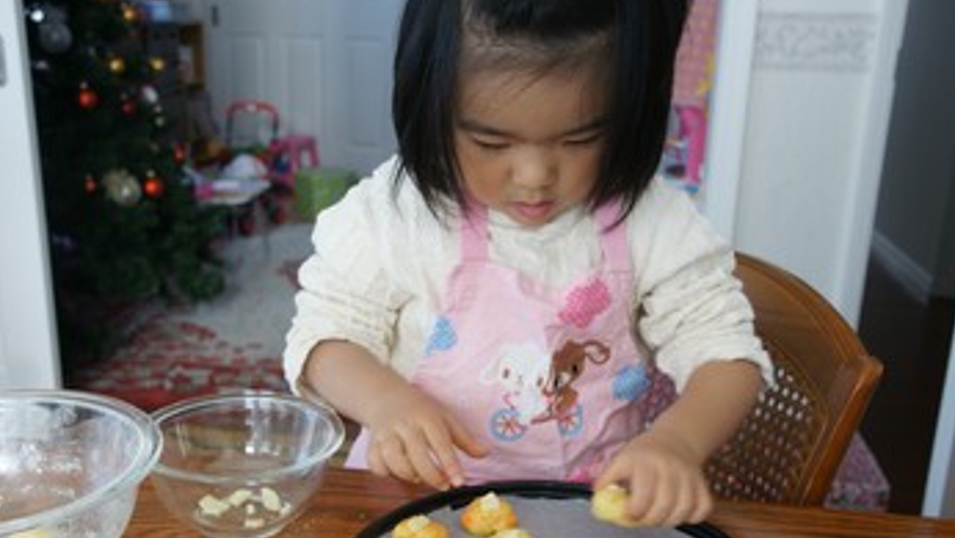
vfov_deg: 29.7
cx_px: 455
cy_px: 327
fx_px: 1013
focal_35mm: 40
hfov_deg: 50.4
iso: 200
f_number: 5
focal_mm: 22
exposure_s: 1/40
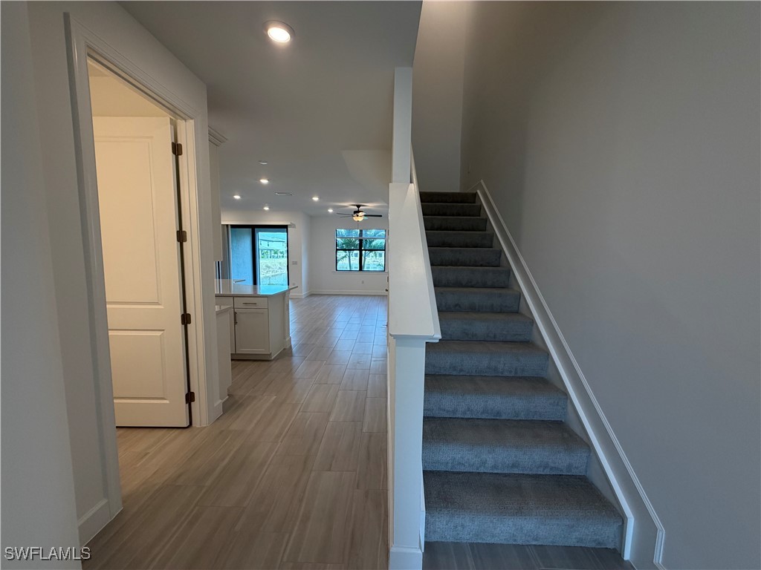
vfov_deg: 85.7
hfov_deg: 102.1
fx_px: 308
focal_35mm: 14
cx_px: 380
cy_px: 285
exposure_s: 1/120
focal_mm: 2.22
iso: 160
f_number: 2.2
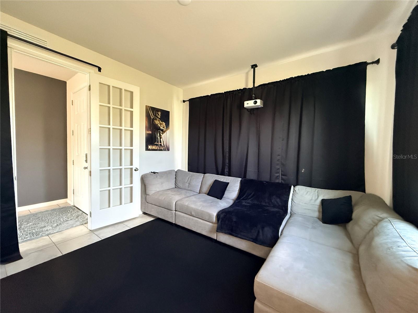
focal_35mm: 14
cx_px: 209
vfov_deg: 85.7
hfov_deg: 102.1
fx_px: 169
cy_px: 156
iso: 800
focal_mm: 2.22
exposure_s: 1/60
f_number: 2.2
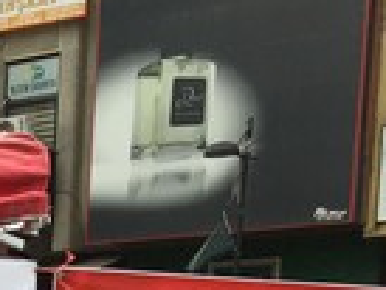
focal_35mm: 142
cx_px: -397
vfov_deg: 9.4
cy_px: 681
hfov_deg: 12.2
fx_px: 1585
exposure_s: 1/321
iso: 32
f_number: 2.2
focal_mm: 4.15
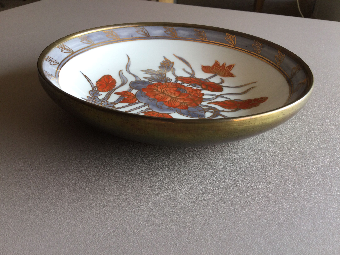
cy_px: 128
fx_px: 304
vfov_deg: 45.4
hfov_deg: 58.4
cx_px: 170
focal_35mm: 31
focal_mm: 3.3
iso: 25
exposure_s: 1/101
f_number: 2.4
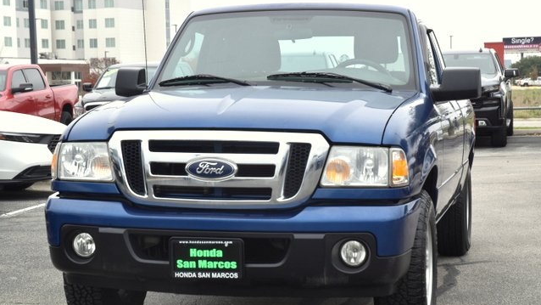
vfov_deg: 14.7
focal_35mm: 82
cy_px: 171
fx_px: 1176
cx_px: 270
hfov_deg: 25.9
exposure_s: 1/250
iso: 360
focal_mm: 52
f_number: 8
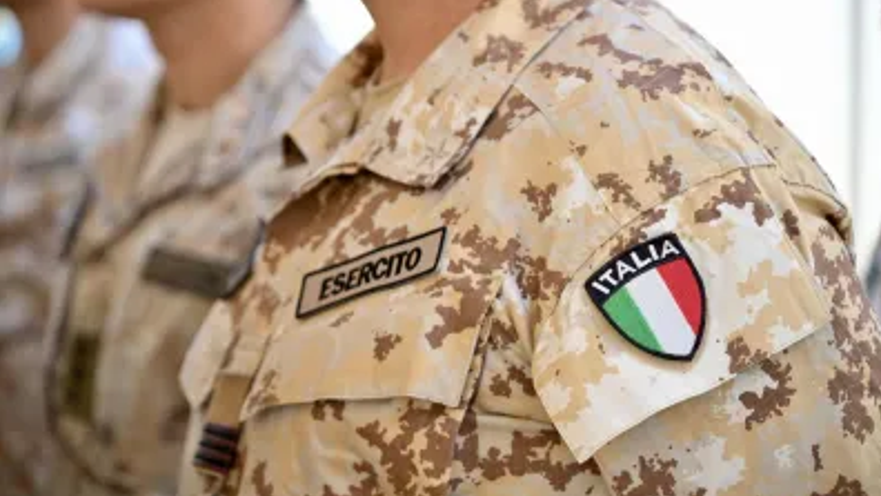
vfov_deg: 9.6
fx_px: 2968
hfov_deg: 16.9
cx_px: 443
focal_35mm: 127
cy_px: 221
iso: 500
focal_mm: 120
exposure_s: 1/800
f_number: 4.5
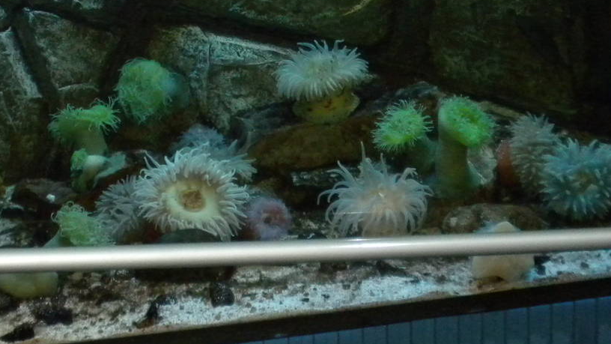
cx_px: 201
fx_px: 1280
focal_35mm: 79
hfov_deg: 26.7
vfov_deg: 14.7
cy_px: -89
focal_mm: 6.6
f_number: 3.5
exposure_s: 1/30
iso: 400
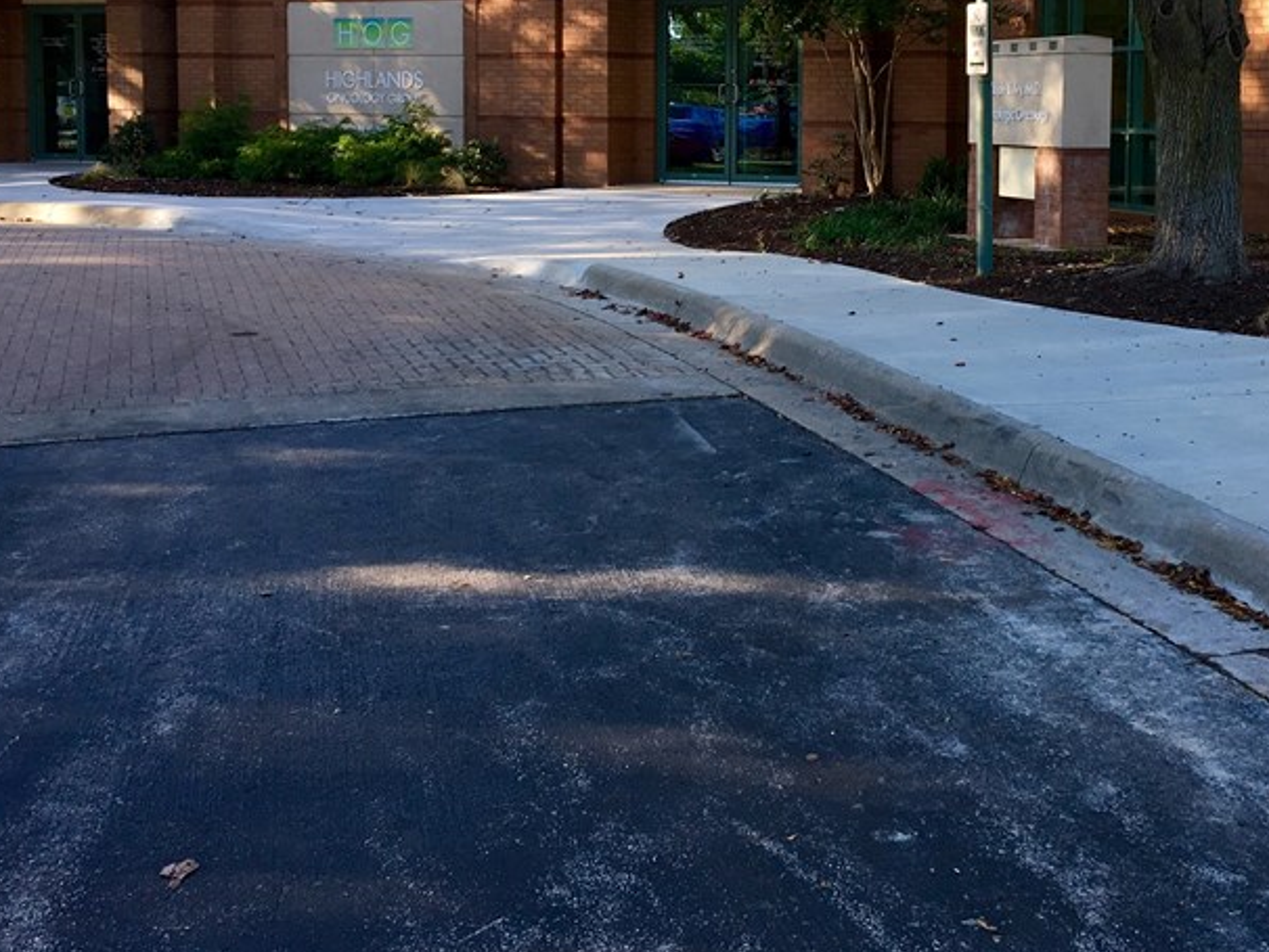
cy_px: 232
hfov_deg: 38.7
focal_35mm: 49
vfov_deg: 29.2
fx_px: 1797
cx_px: 775
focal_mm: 4.15
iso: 25
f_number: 2.2
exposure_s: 1/142
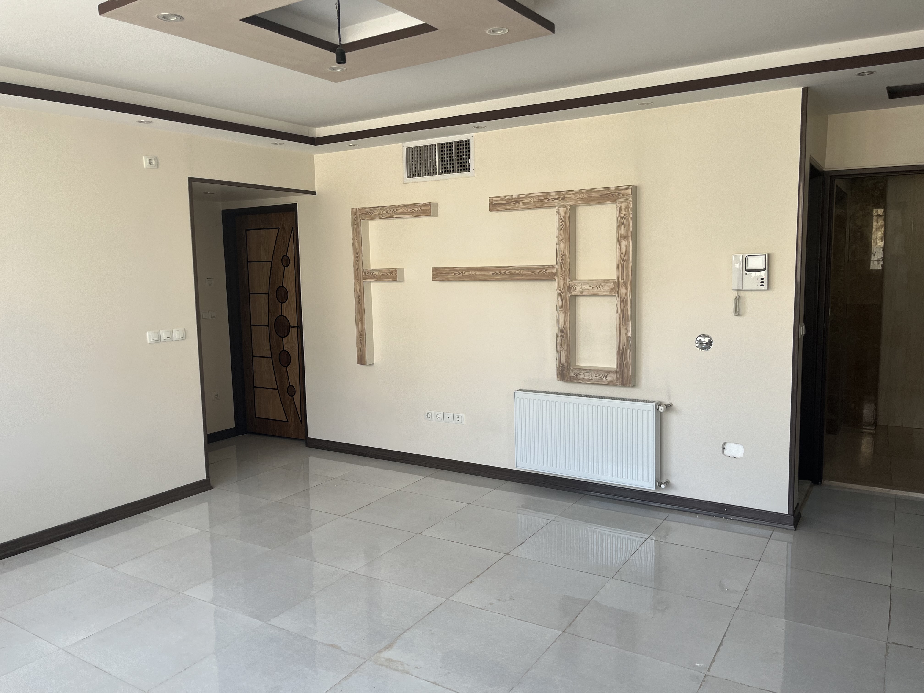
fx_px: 694
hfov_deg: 67.3
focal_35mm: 26
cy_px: 346
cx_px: 462
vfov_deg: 53.1
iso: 40
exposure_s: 1/122
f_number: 1.6
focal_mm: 5.1
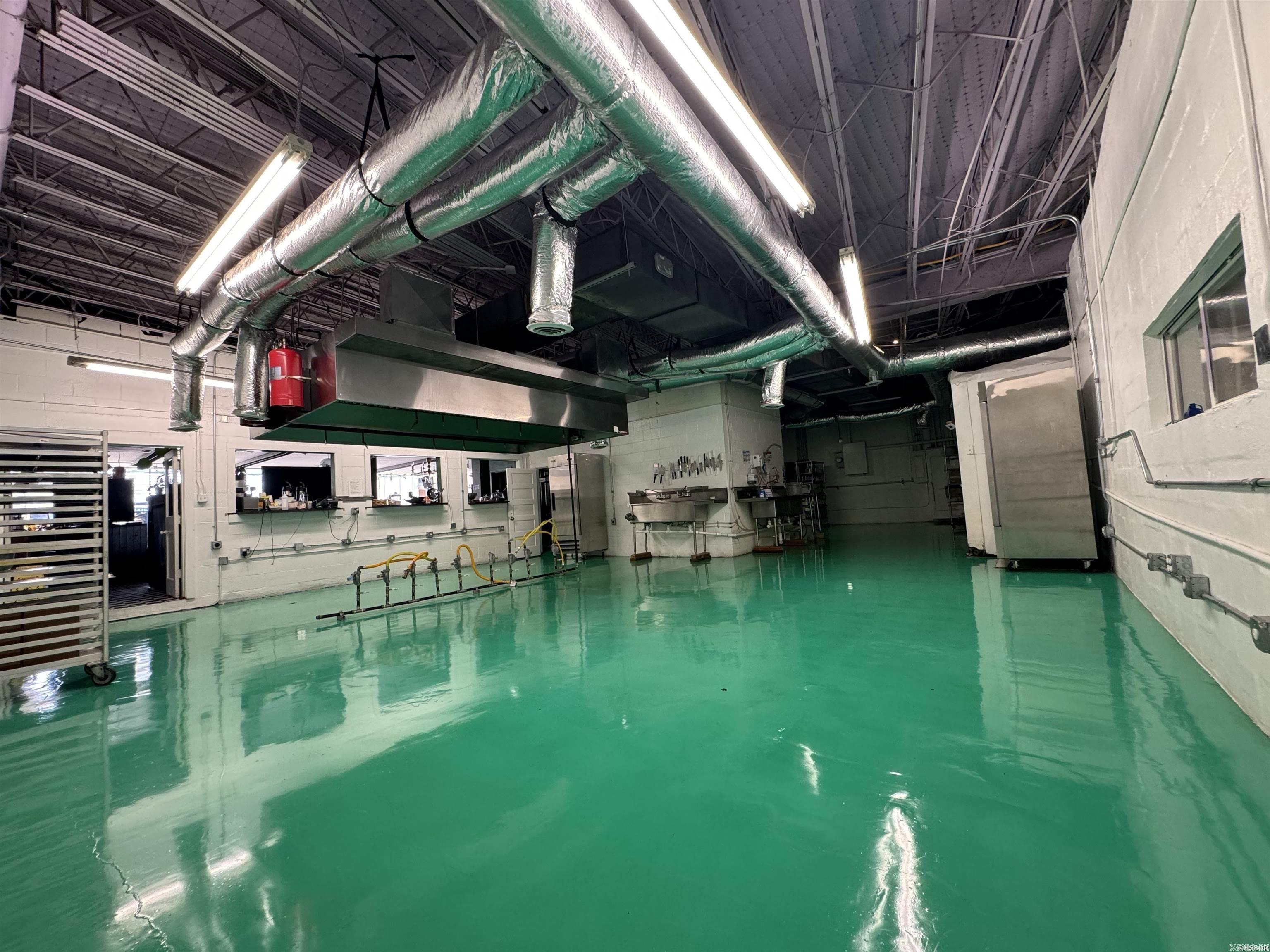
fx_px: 514
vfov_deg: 85.7
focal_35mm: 14
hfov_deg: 102.1
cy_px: 476
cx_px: 635
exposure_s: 1/60
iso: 200
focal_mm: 2.22
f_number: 2.2
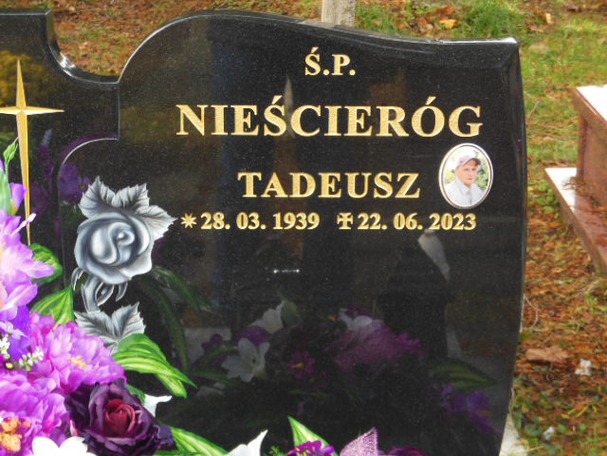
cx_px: 304
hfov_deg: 25.7
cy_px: 228
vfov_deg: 19.4
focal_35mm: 76
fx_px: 1333
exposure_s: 1/60
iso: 200
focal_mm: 13.6
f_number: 4.4
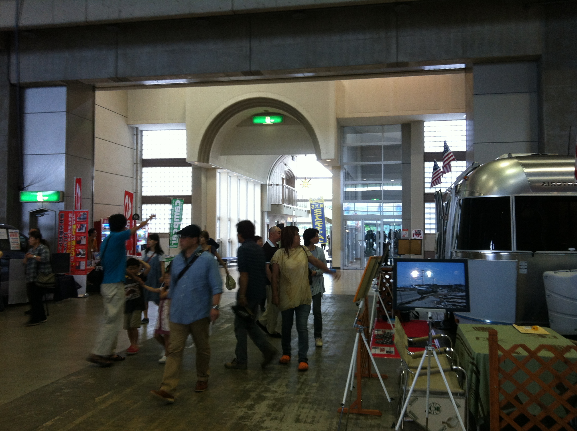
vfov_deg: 40.6
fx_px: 583
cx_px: 288
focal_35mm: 35
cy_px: 216
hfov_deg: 52.7
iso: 80
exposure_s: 1/24
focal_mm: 3.85
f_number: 2.8
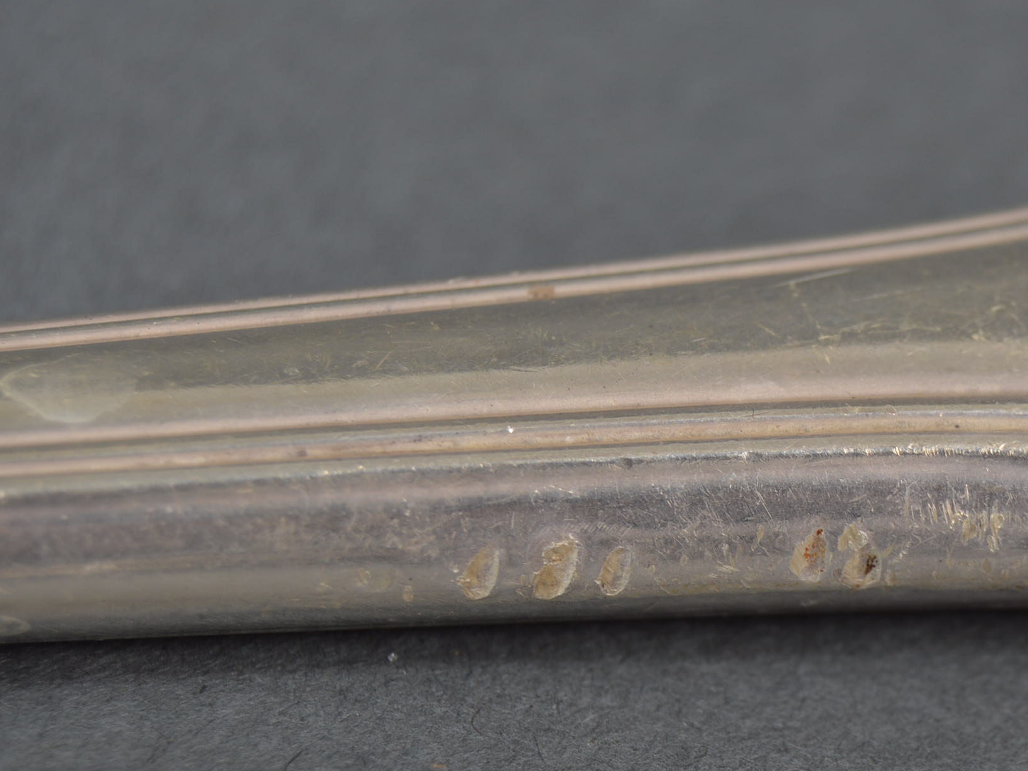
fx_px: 4362
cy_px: 465
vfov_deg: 10.1
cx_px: 895
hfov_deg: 13.3
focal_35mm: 147
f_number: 7.1
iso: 100
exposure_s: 1/160
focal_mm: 55
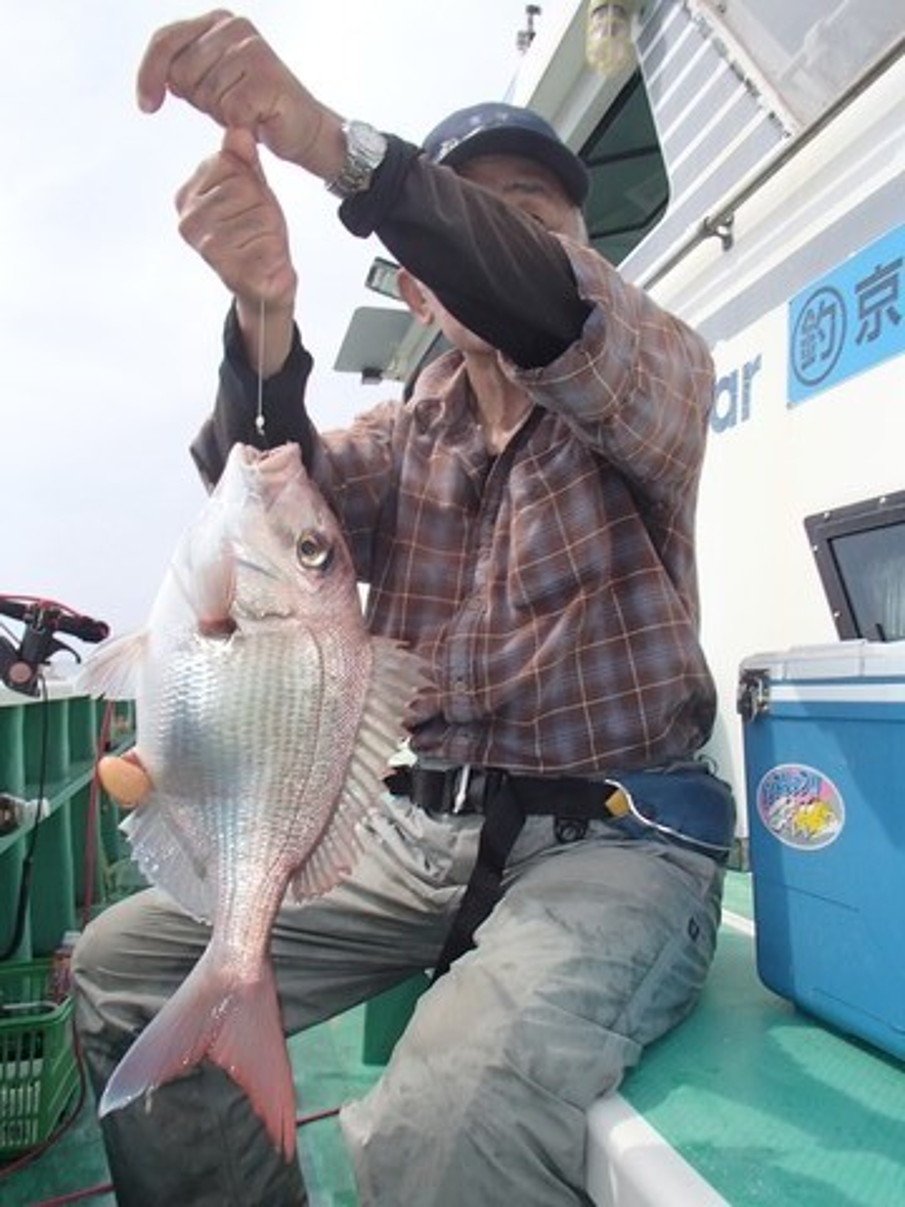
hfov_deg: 49.7
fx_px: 976
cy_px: 604
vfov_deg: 63.4
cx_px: 452
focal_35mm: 28
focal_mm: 5
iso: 100
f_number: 11
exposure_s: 1/100
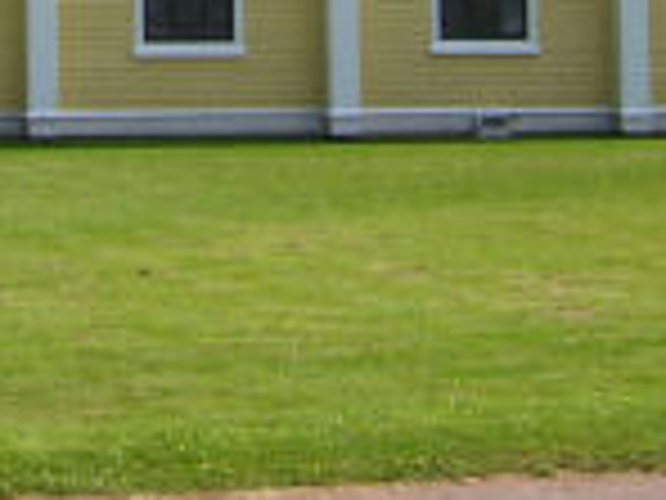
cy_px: -482
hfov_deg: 10.4
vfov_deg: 7.6
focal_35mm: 187
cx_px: -180
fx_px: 3598
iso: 80
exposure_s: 1/350
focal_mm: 7.6
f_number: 5.6
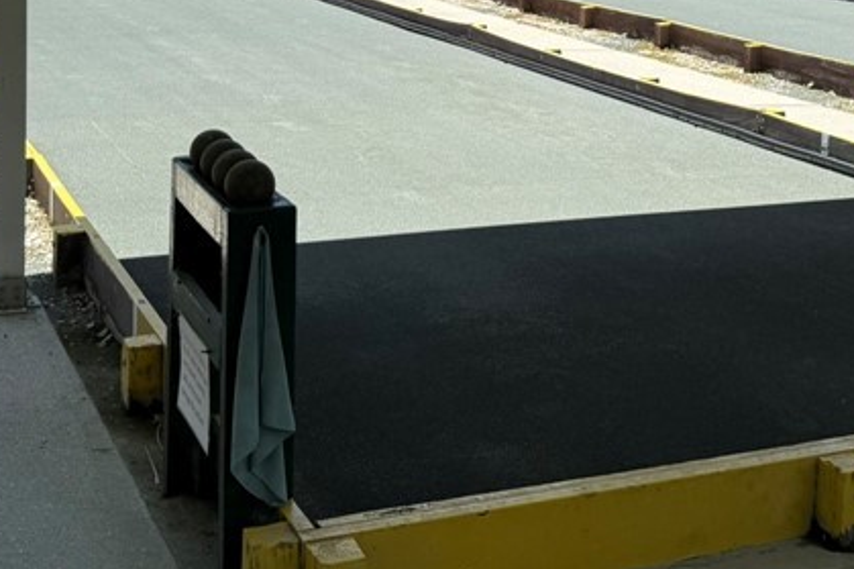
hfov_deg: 32.9
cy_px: -47
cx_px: 426
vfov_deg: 21.2
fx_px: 1446
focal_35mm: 61
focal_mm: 6.76
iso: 80
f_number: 1.78
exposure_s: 1/3584
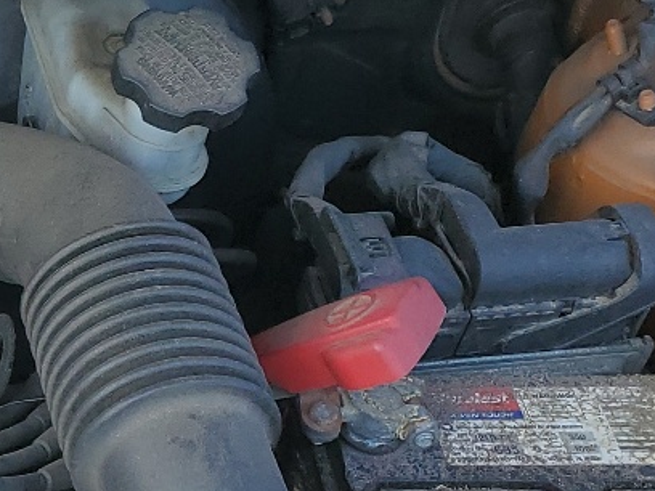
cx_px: -387
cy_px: 491
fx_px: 1930
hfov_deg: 17.0
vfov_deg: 14.3
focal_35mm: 102
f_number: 1.5
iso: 50
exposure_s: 1/909
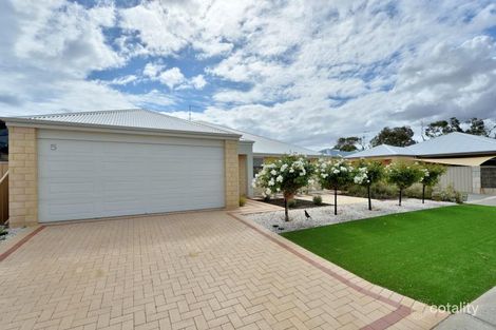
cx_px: 248
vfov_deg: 73.7
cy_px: 165
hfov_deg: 96.8
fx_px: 220
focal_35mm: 16
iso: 100
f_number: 8
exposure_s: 1/1000
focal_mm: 16
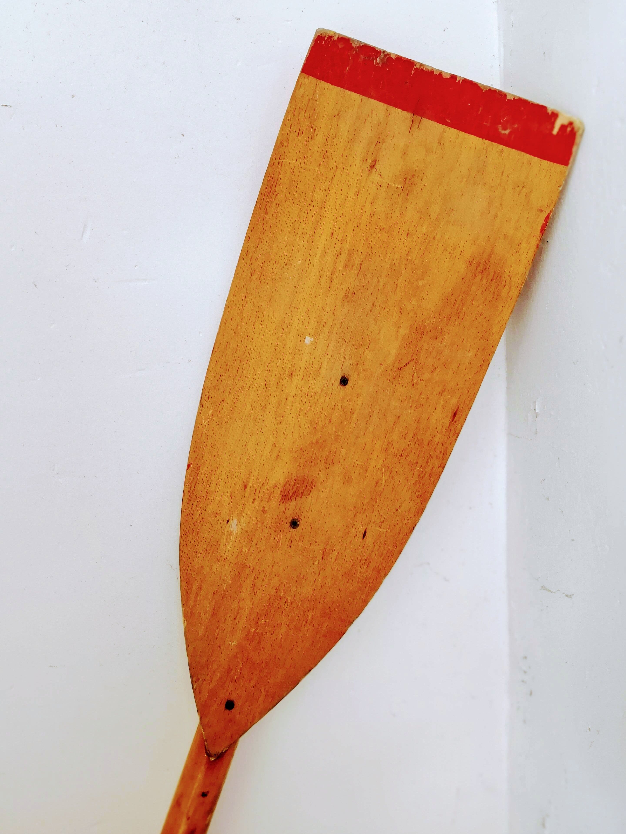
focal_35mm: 28
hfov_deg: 49.7
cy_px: 408
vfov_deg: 63.4
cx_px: 306
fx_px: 675
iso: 320
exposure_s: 1/33.3
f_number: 4
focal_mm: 3.95
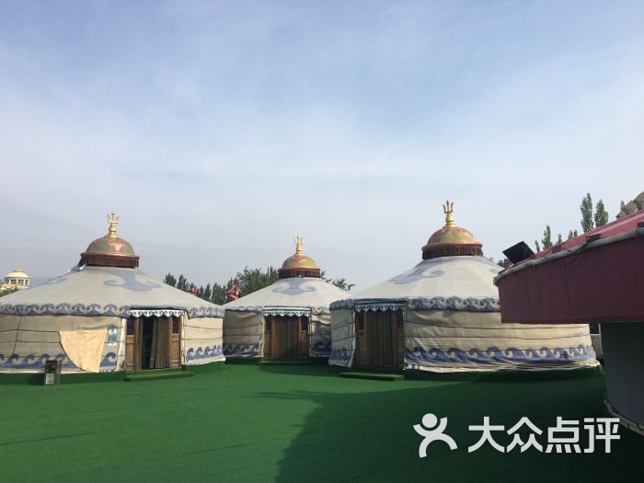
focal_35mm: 29
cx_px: 322
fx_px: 540
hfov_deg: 61.7
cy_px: 242
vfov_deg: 48.2
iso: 25
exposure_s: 1/1672
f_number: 2.2
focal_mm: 4.15
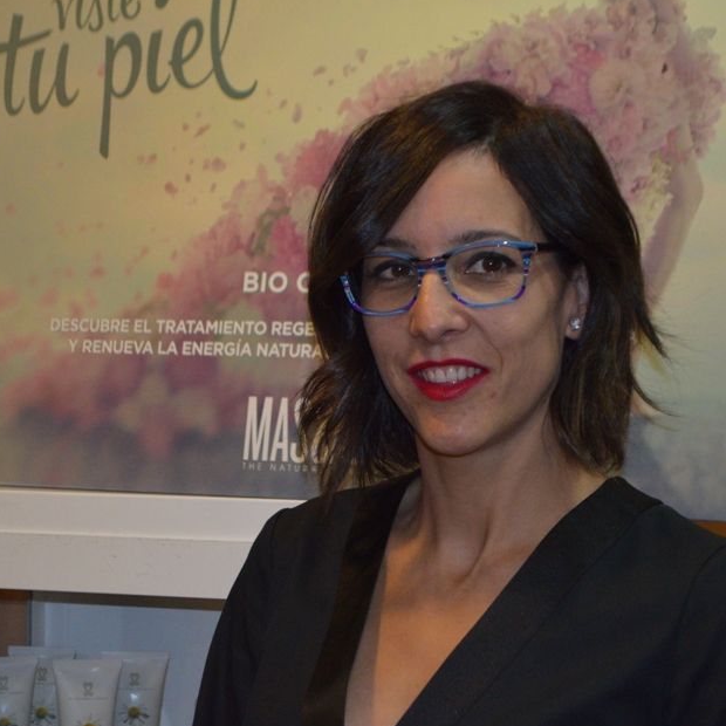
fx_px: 2554
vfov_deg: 16.2
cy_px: 365
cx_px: 329
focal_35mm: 108
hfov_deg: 16.2
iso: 2000
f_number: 5.6
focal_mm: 55
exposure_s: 1/60
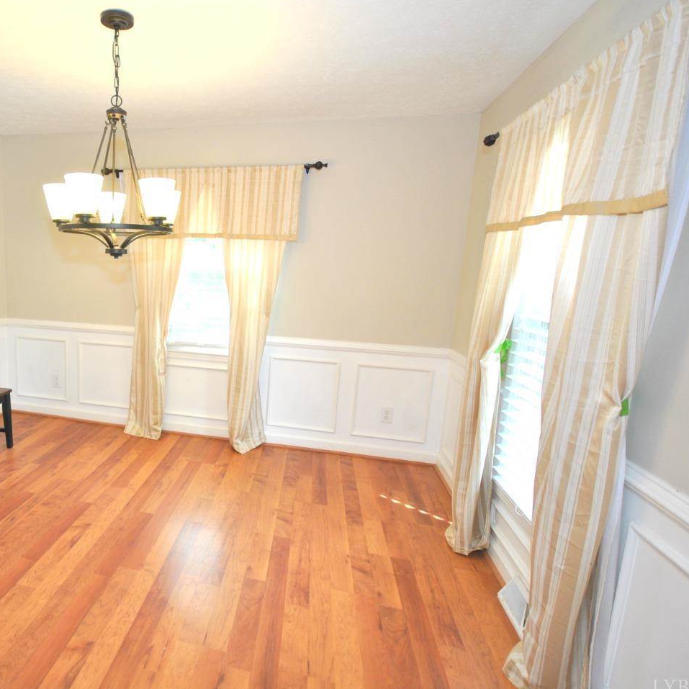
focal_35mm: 20
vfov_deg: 74.8
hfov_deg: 69.9
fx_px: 450
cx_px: 174
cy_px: 341
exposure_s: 1/30
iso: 200
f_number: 4
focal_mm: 10
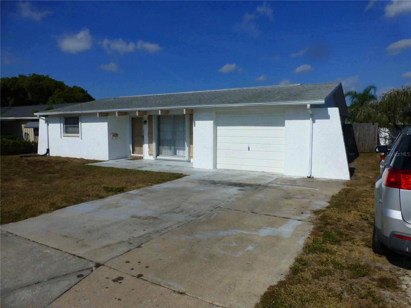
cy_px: 154
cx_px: 206
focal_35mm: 24
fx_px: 285
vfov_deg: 56.8
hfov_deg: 71.6
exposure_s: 1/1600
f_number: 5
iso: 100
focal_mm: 4.3
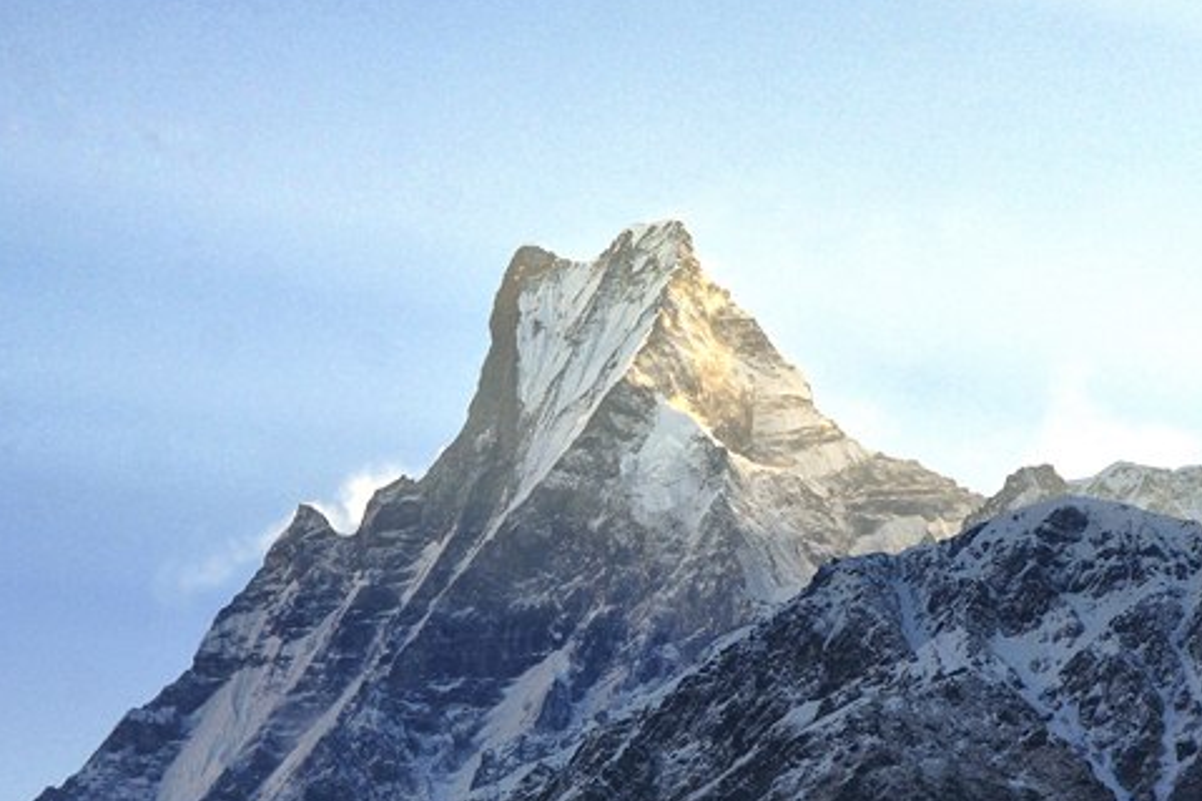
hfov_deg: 11.0
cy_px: 535
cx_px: 660
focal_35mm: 188
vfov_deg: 7.3
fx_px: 6269
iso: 320
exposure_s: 1/125
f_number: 7.1
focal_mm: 75
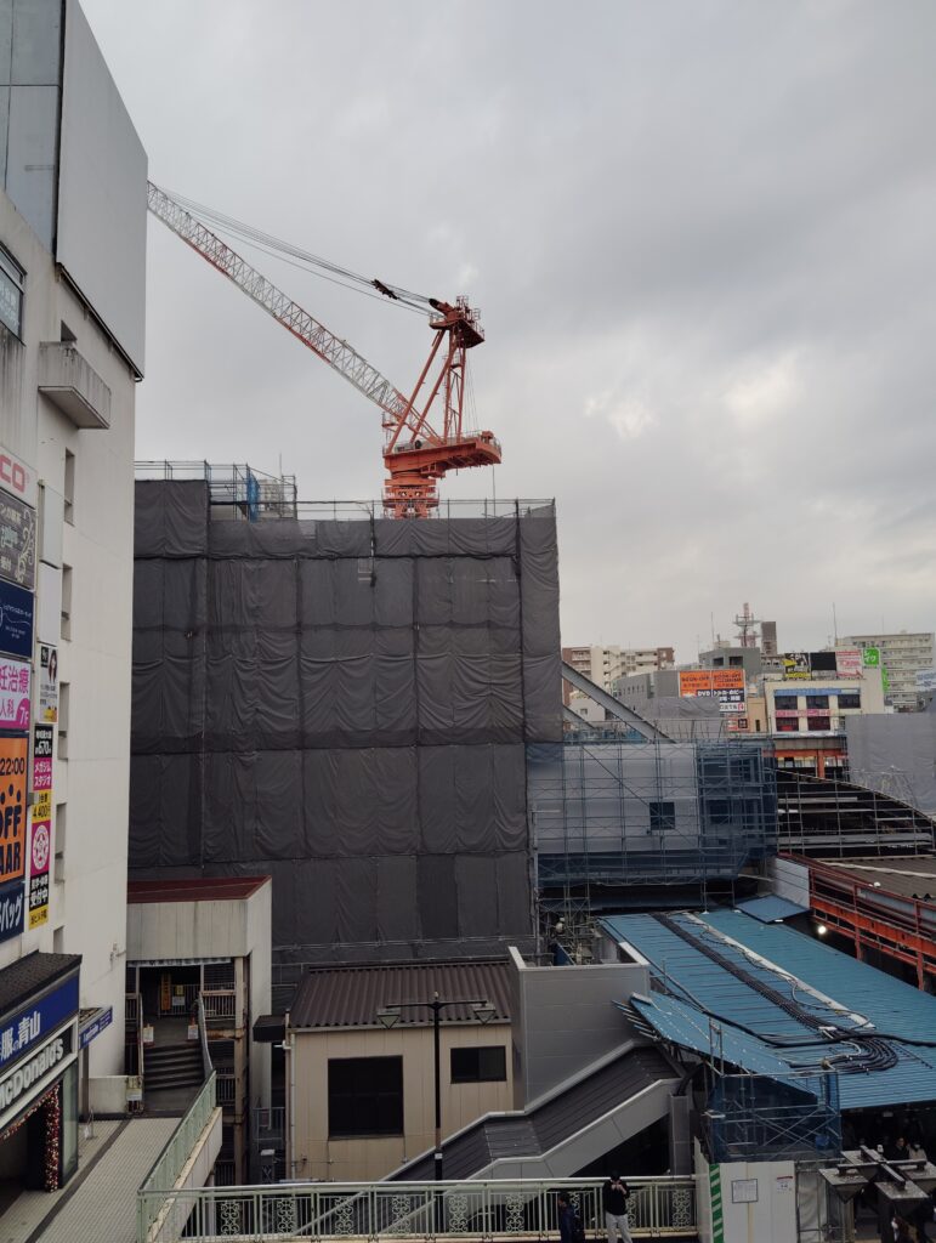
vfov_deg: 63.4
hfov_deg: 49.9
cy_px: 622
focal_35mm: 28
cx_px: 468
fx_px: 1007
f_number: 1.8
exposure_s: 1/405
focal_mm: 4.22
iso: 50
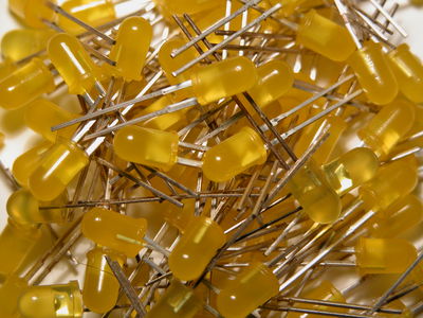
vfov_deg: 13.8
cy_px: 159
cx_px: 212
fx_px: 1308
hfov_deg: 18.4
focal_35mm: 107
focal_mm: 27.3
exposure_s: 1/153
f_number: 3.7
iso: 100
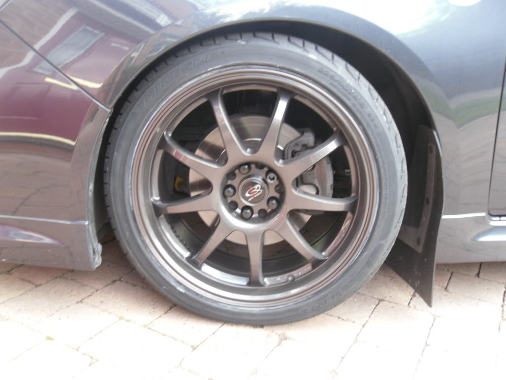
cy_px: 190
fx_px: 512
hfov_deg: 52.6
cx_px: 253
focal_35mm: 35
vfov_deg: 40.7
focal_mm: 6.3
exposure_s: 1/45
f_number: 3.5
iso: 100
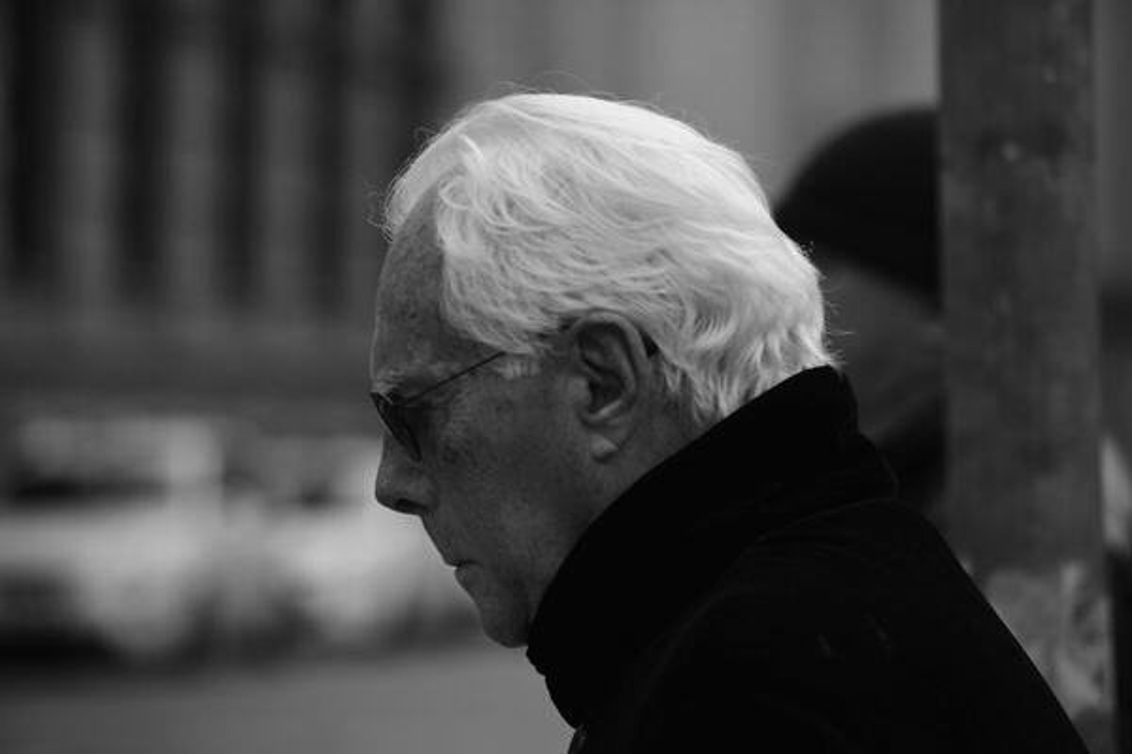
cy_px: 377
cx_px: 566
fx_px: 7074
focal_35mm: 225
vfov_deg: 6.1
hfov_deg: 9.1
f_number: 5
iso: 400
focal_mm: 150
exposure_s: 1/1600
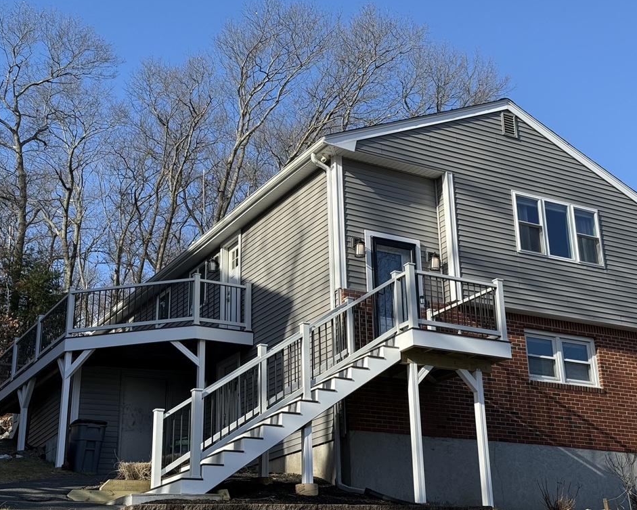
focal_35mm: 51
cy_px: 251
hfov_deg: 36.6
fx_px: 962
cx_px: 344
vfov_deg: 29.7
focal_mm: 6.76
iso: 64
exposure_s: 1/2577
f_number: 1.78
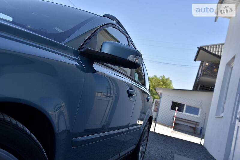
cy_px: 80
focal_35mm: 38
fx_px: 253
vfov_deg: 35.0
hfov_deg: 50.7
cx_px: 120
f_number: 8
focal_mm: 38
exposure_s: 1/250
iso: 250
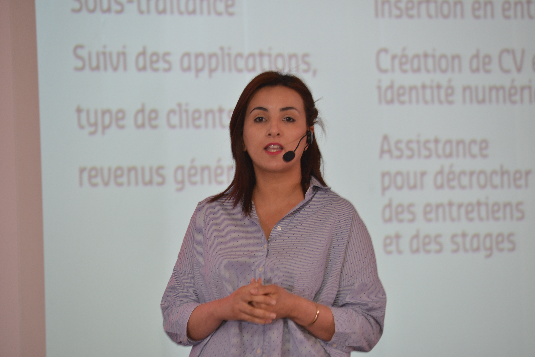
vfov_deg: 6.9
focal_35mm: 200
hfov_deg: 10.3
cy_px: 178
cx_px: 268
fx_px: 2973
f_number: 5
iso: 800
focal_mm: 200
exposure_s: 1/50
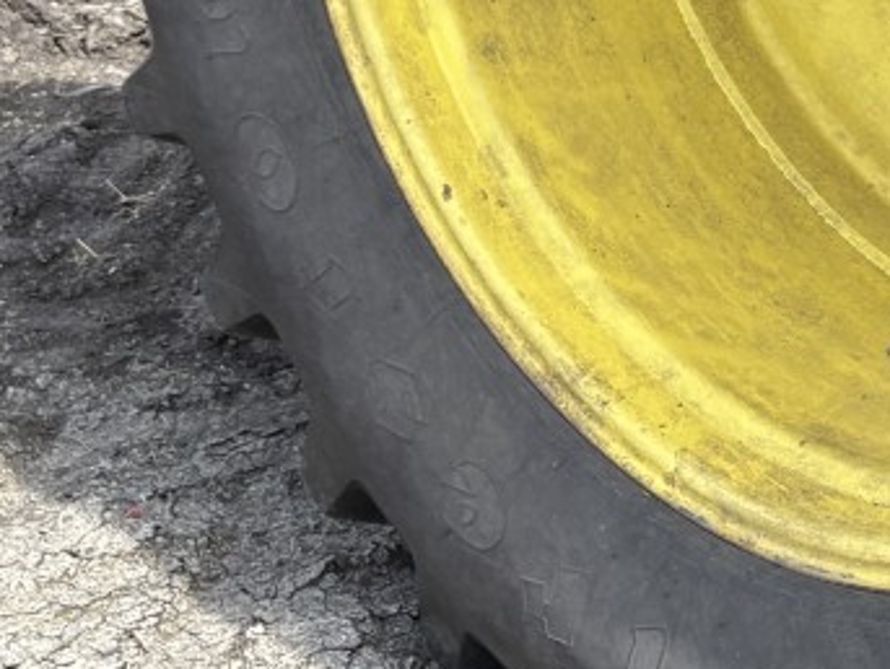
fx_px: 2805
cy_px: -322
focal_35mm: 109
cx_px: 1196
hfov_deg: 16.9
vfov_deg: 12.9
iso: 50
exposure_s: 1/850
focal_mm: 5.96
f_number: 1.6
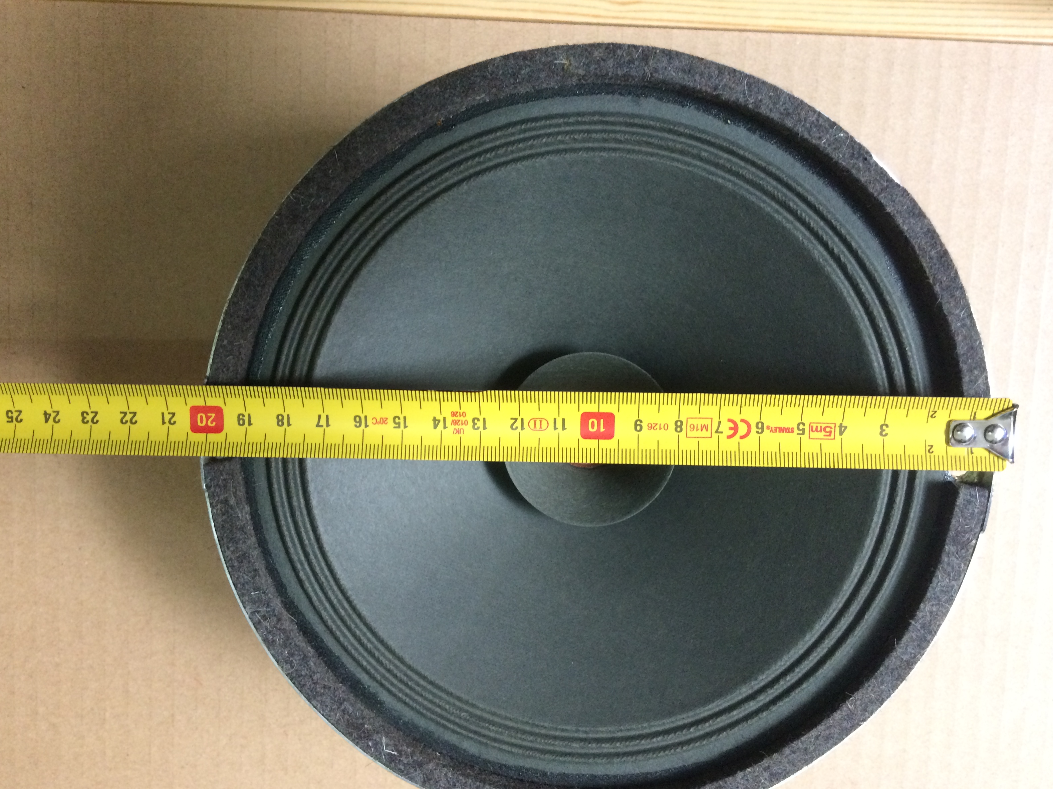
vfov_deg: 46.8
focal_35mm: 30
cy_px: 405
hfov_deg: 60.0
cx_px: 541
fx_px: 913
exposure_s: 1/33
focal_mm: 4.15
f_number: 2.2
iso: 250
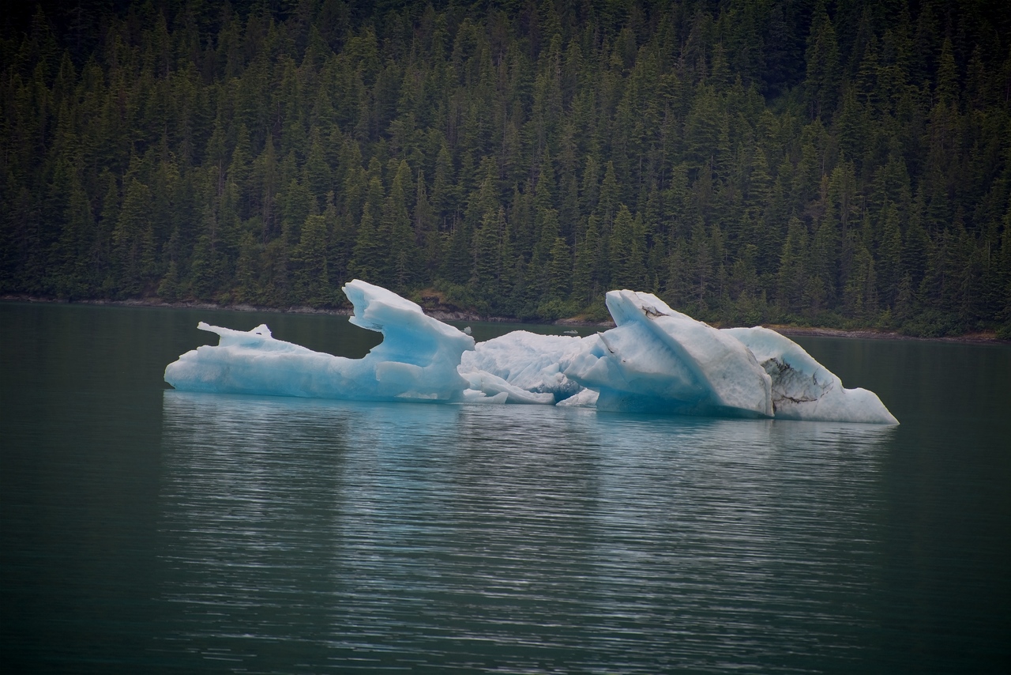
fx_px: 8426
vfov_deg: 4.6
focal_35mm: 300
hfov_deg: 6.9
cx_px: 506
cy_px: 338
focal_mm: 300
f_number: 5.6
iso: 220
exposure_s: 1/640
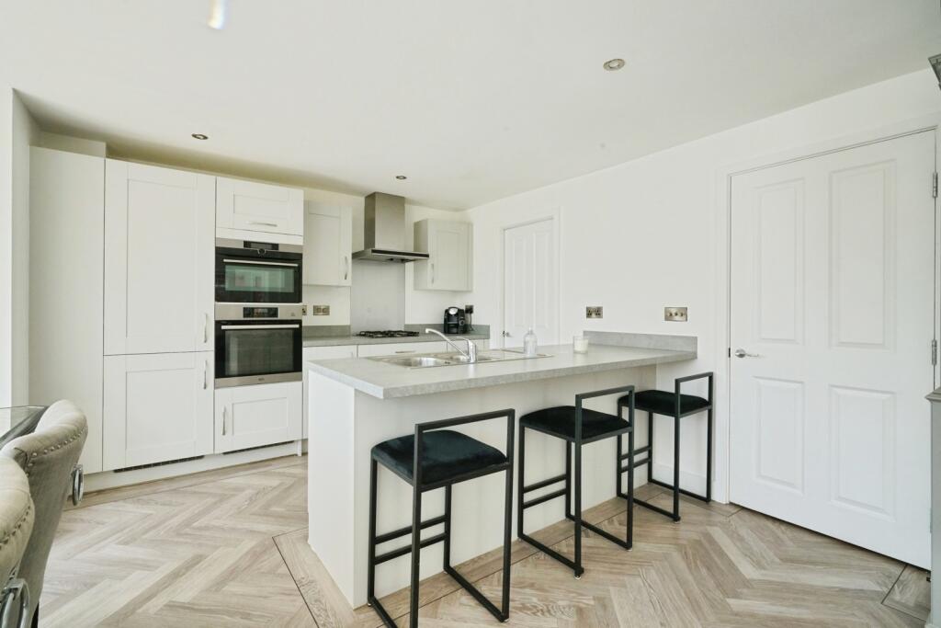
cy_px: 314
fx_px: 418
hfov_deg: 96.7
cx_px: 470
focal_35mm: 16
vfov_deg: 73.8
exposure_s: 1/250
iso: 2000
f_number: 13
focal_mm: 16
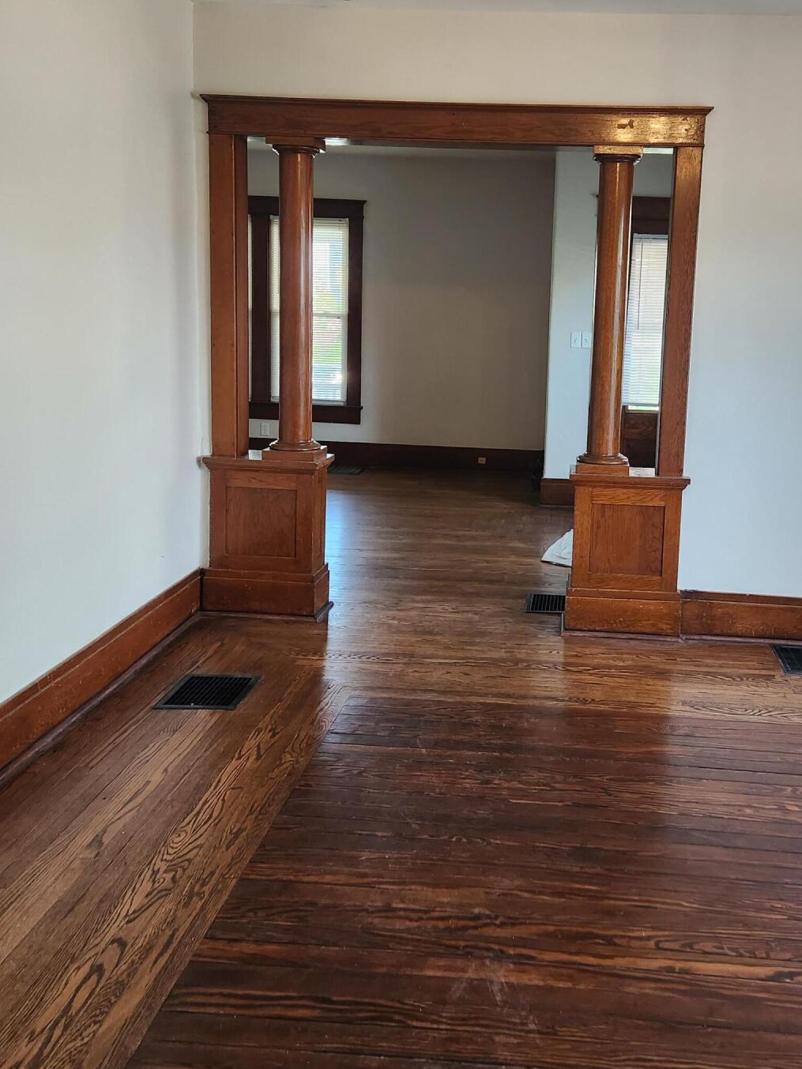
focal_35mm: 34
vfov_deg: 53.8
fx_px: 1050
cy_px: 466
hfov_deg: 41.4
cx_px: 511
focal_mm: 5.4
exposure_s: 1/120
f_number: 1.8
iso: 250
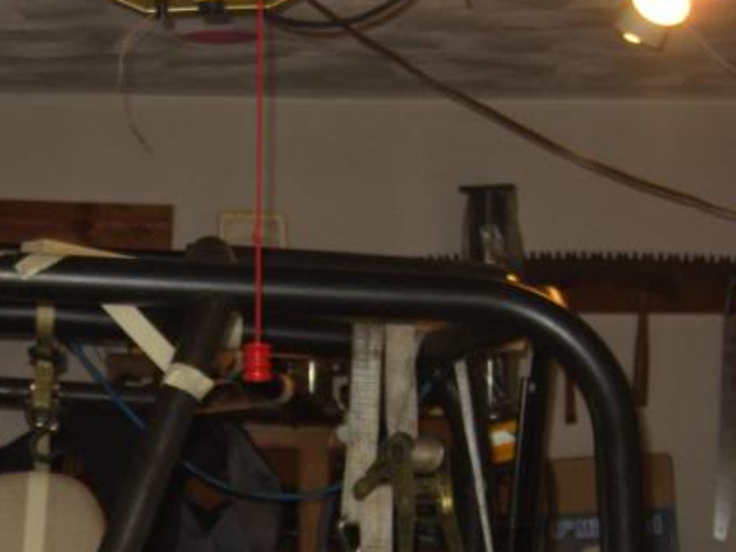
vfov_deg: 12.6
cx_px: 85
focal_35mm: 117
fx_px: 2488
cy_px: 495
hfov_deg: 16.6
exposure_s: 1/45
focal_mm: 13
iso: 116
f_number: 3.8
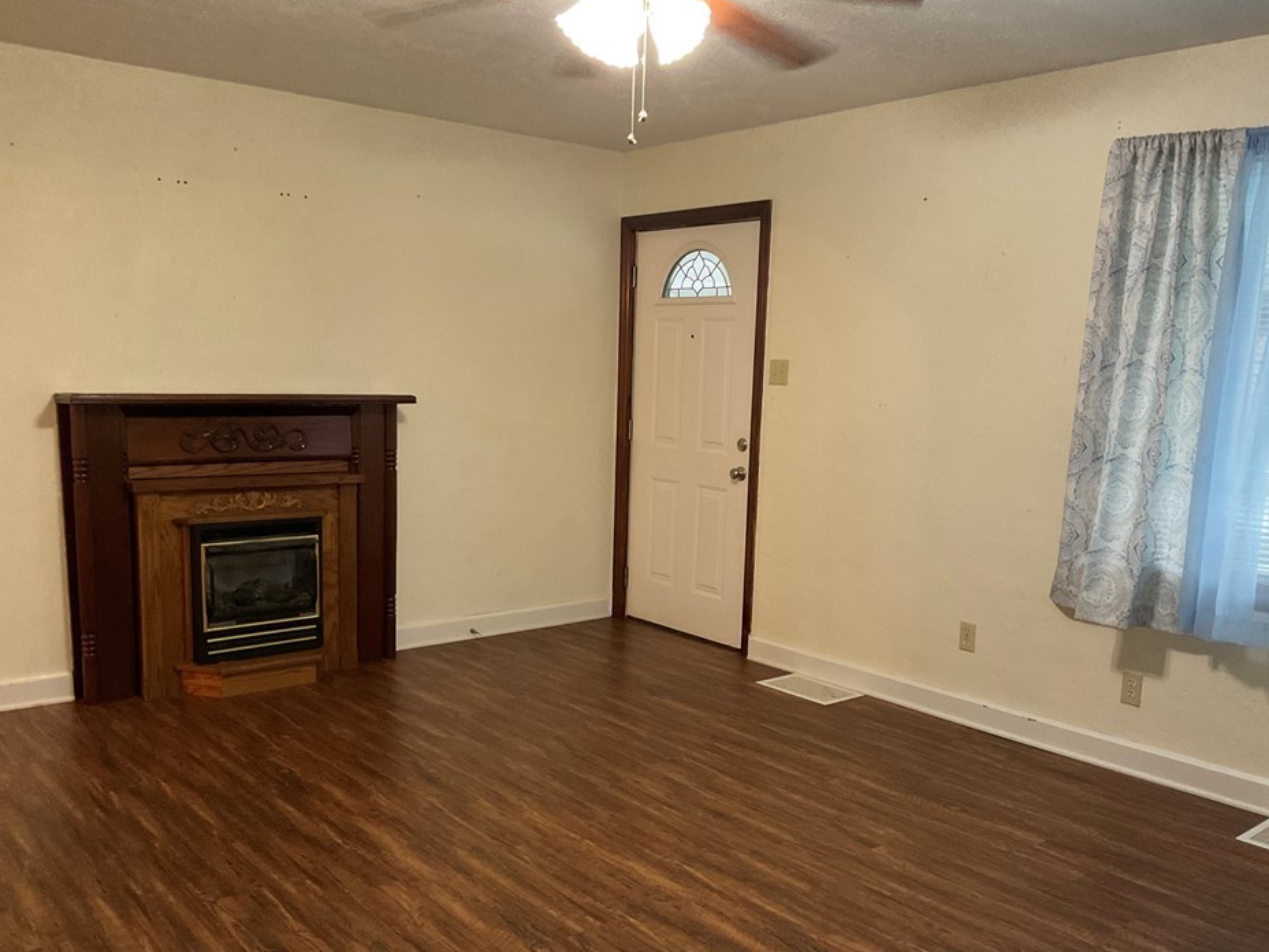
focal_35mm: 32
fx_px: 1173
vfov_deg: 44.1
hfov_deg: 56.8
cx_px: 680
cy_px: 521
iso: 250
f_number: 1.8
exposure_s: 1/60
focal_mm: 3
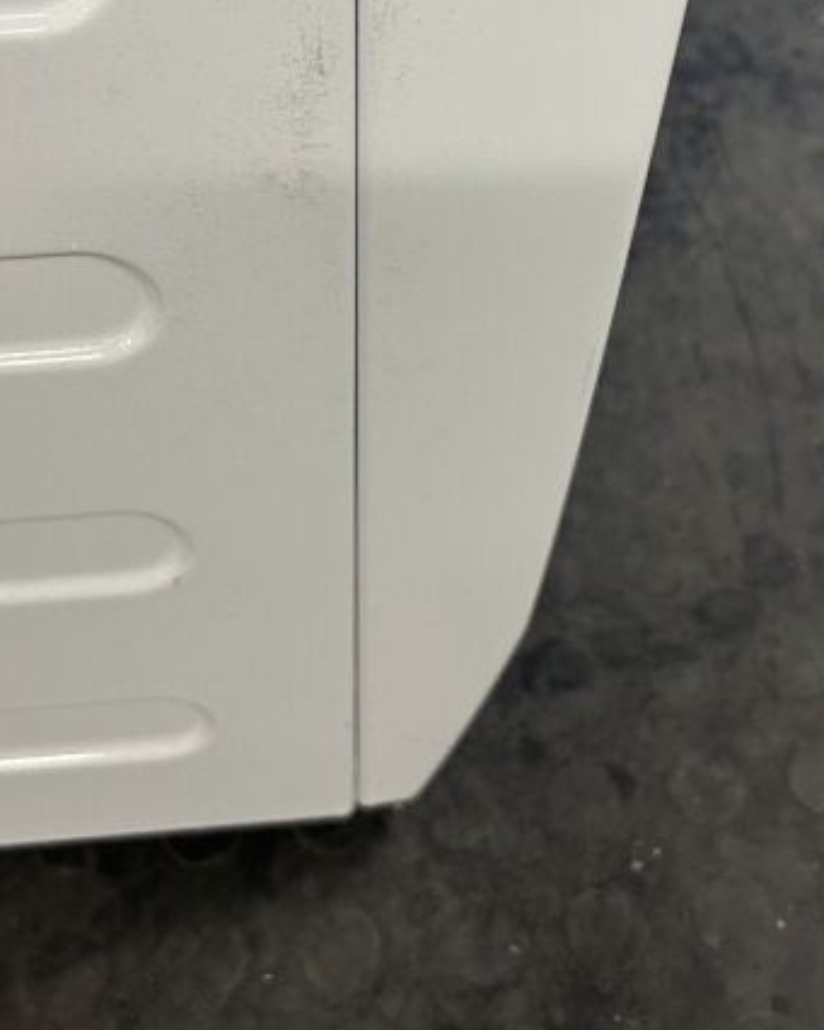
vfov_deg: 36.8
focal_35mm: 48
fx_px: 1463
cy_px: 145
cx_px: 417
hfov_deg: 31.5
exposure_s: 1/100
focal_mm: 5.7
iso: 125
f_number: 1.5
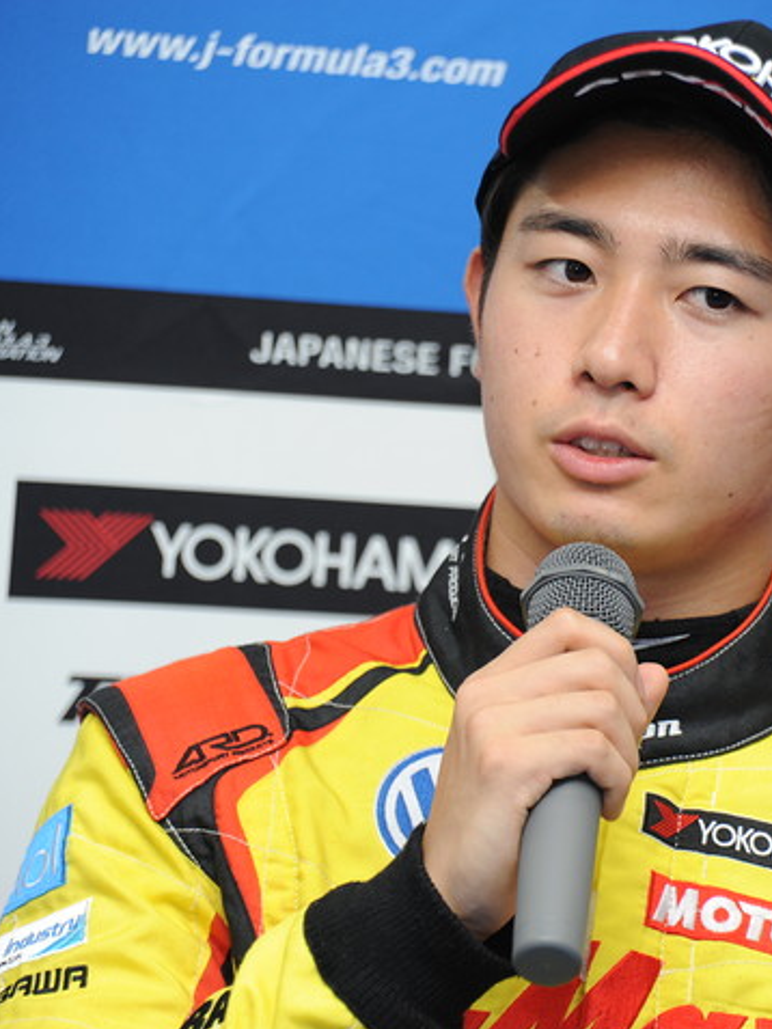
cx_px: 621
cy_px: 516
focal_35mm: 290
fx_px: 8620
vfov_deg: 6.8
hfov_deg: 5.1
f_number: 6.7
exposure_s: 1/60
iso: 800
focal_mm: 200
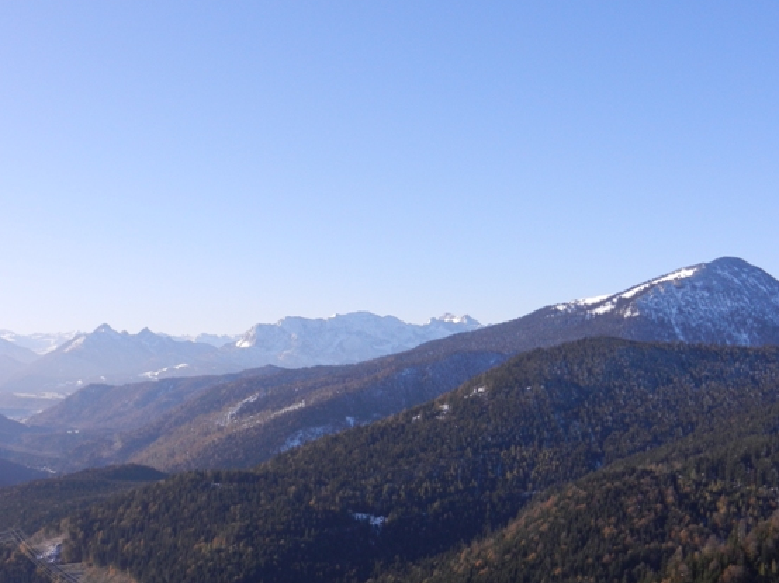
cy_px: 316
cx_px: 352
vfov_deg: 28.0
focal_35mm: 52
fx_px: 1170
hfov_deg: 36.8
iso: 160
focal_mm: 8.2
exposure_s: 1/800
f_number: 4.2
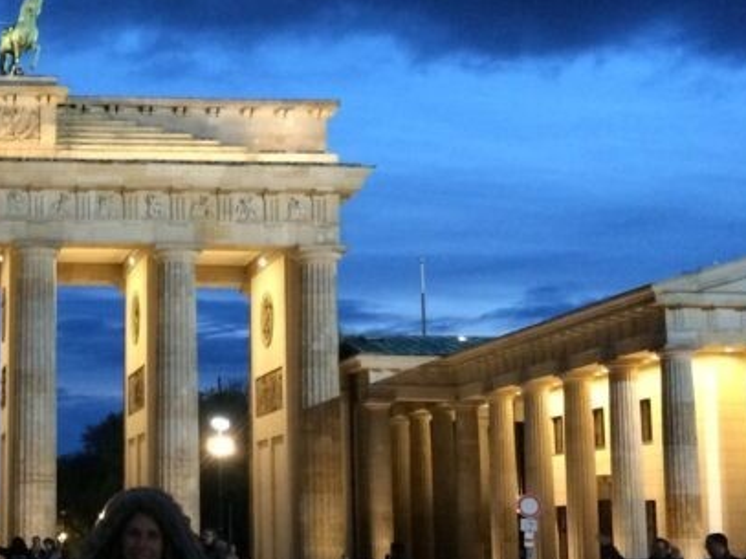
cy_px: 317
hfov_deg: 23.7
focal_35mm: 77
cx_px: -86
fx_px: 1659
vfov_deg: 19.1
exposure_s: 1/15
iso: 250
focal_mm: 4.15
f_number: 2.2
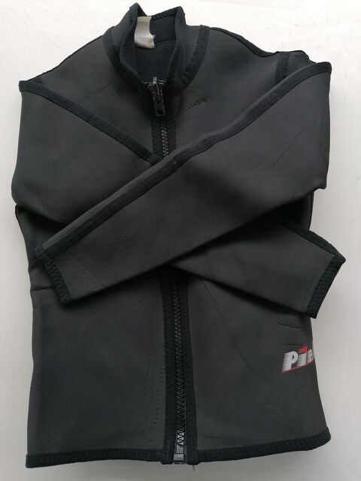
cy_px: 240
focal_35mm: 27
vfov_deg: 65.3
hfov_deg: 51.4
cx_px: 180
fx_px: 375
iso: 80
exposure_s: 1/100
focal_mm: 4.75
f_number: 1.8
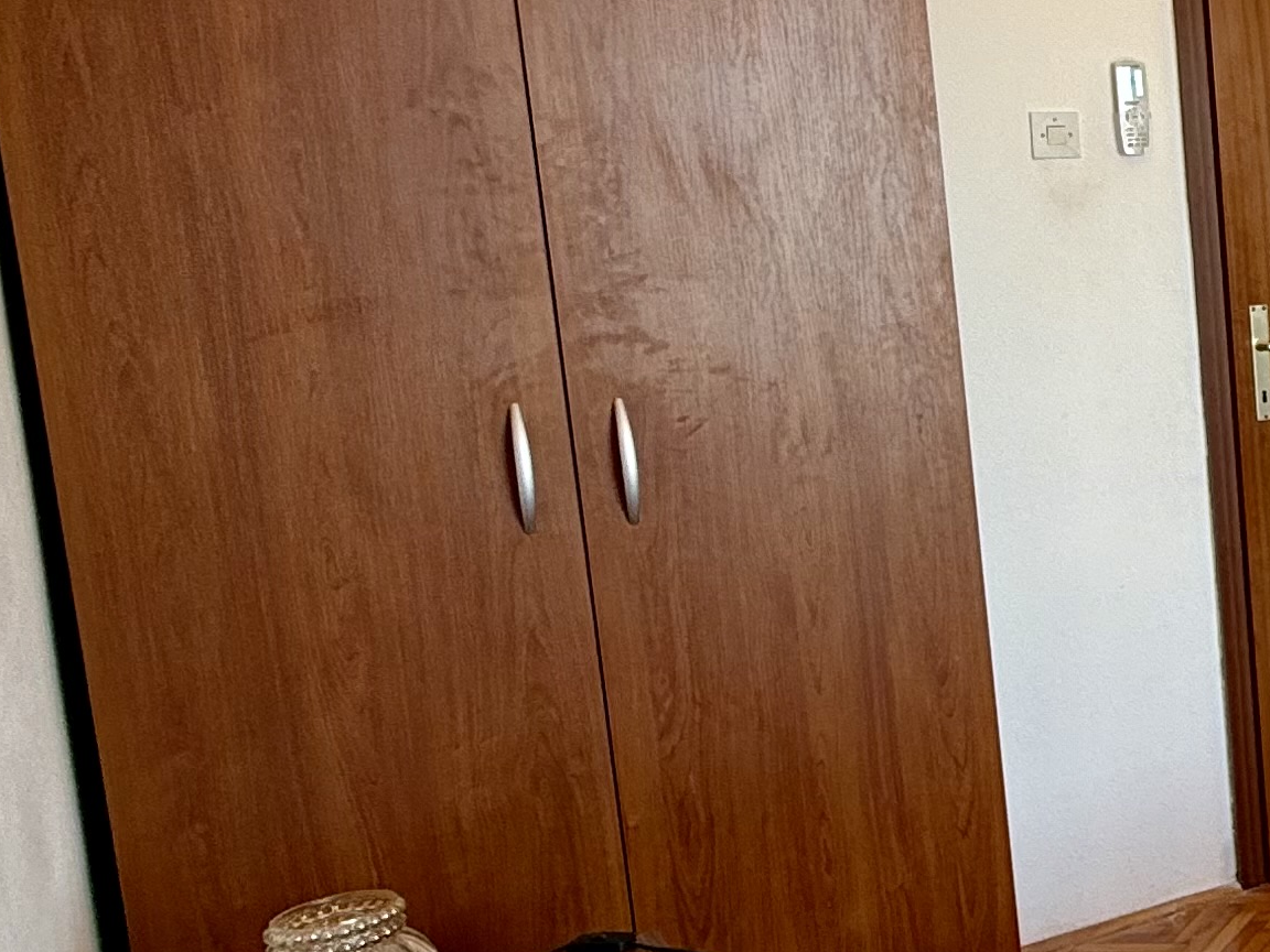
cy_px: 318
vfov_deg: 29.5
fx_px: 1798
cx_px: 1891
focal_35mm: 49
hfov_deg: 27.4
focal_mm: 2.22
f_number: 2.2
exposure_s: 1/145
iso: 50
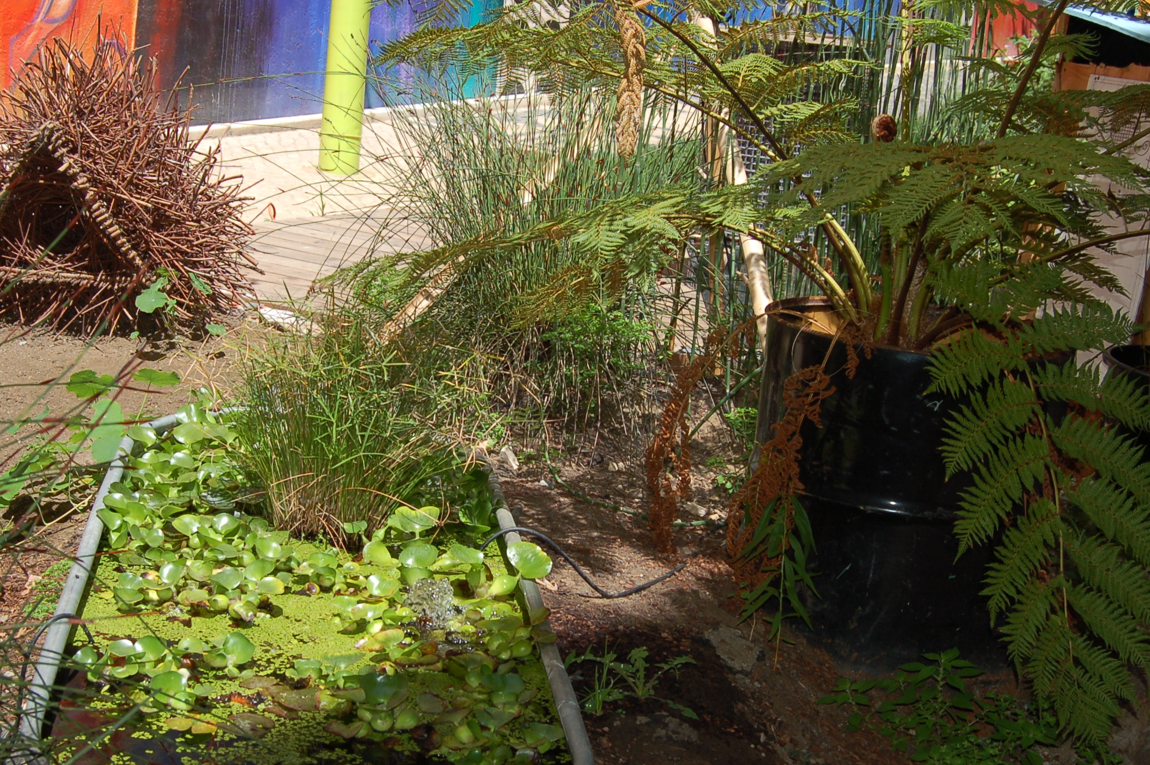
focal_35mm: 59
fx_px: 1883
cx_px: 524
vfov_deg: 23.0
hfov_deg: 33.9
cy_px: 358
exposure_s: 1/500
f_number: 5.6
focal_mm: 26
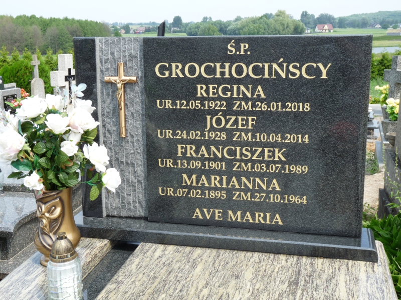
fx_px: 533
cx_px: 200
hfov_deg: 41.2
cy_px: 150
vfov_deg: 31.5
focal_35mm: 46
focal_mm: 8.2
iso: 100
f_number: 5
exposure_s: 1/250
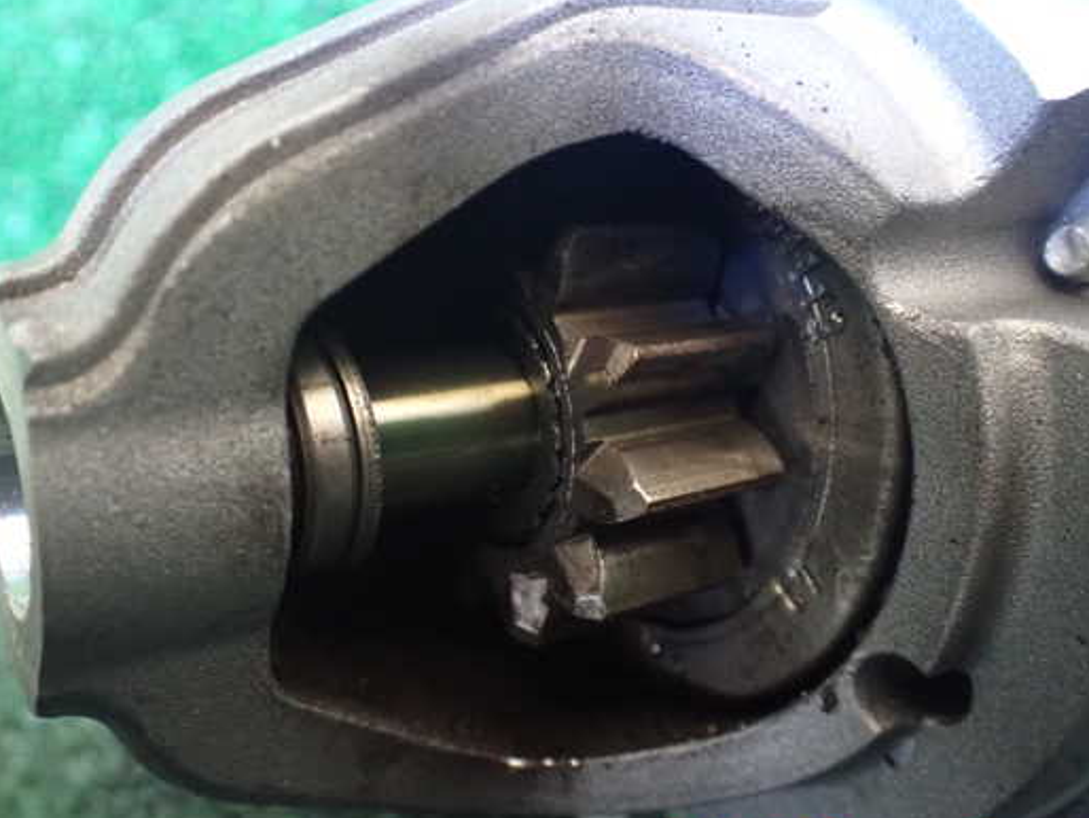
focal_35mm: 35
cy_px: 392
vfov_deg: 40.7
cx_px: 513
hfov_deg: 52.6
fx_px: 1102
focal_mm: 5.4
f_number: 2.3
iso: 1250
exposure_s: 1/30
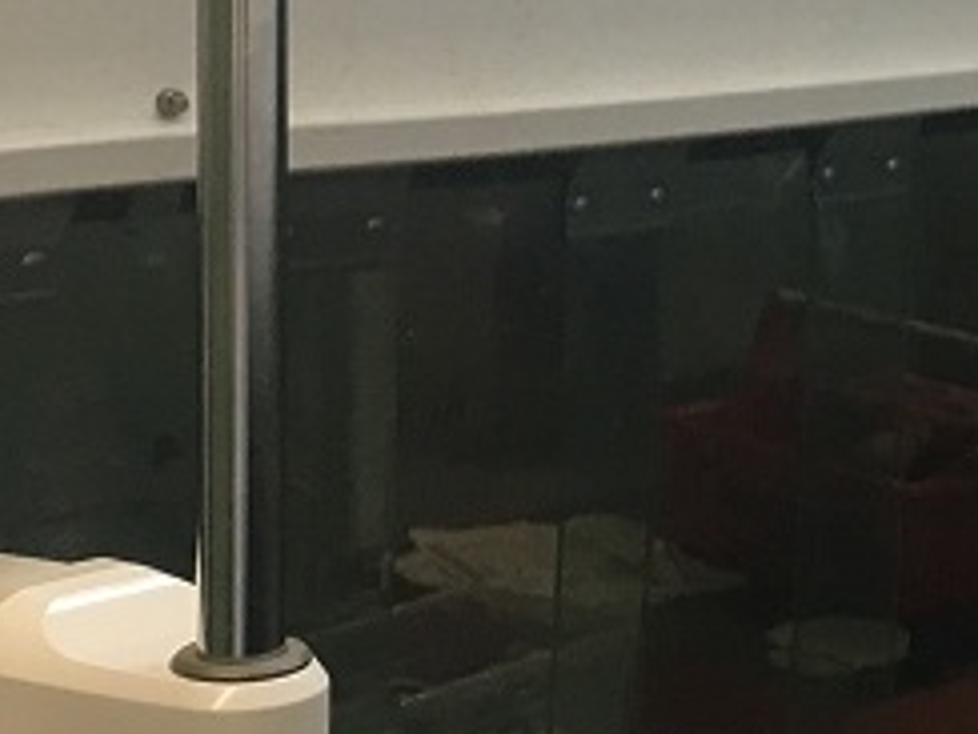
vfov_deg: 11.9
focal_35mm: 120
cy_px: -325
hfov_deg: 16.2
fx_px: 3390
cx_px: 930
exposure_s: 1/33
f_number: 2.2
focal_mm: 4.15
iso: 50
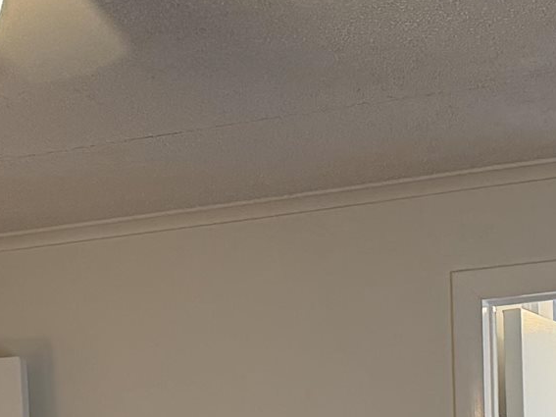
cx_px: 271
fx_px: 2088
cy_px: 742
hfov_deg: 15.2
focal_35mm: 130
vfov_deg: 10.7
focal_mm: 6.76
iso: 200
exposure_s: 1/120
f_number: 1.78
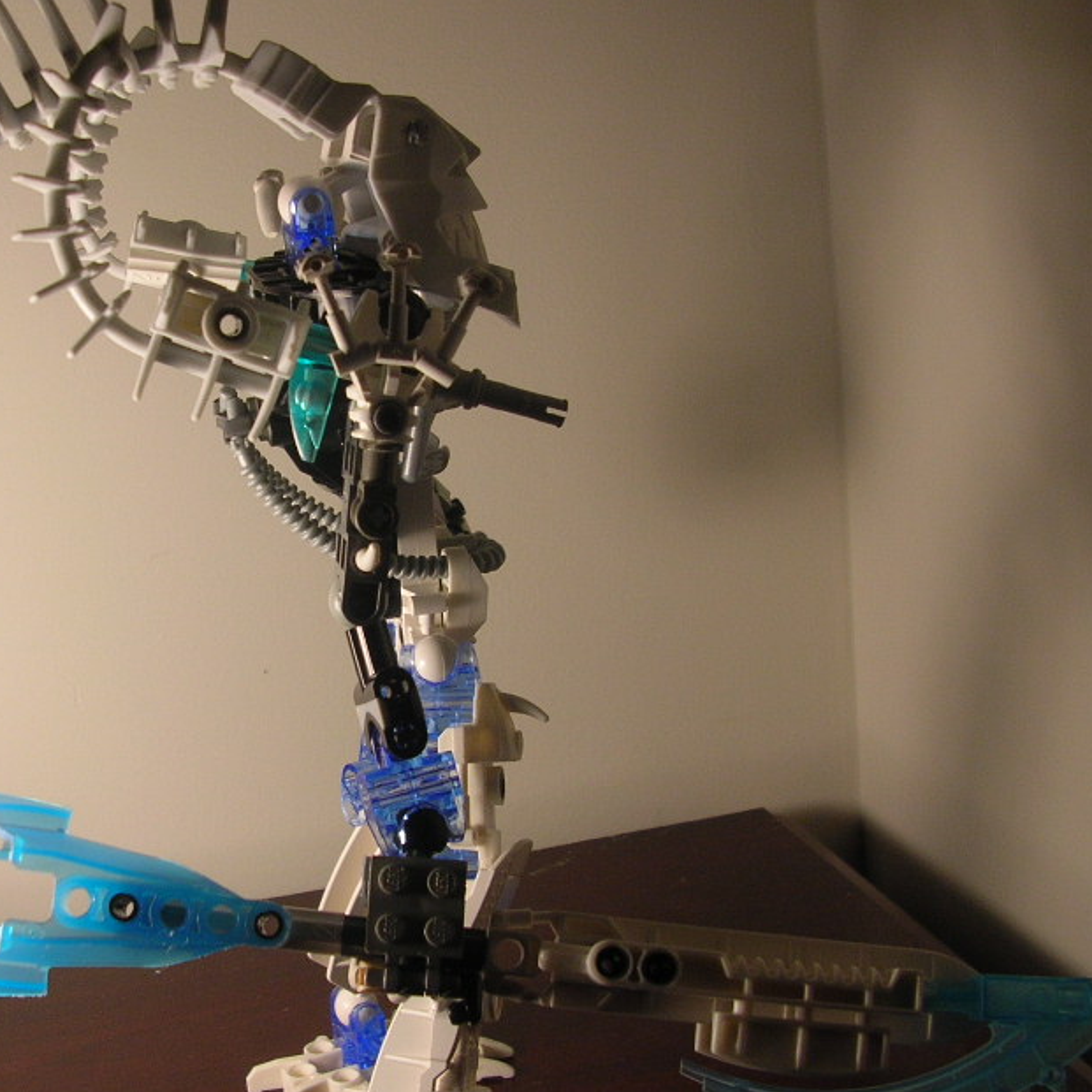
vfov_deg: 33.4
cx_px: 341
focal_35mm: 51
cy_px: 575
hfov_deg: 33.0
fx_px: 1820
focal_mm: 5.8
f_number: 2.8
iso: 50
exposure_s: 1/88.4
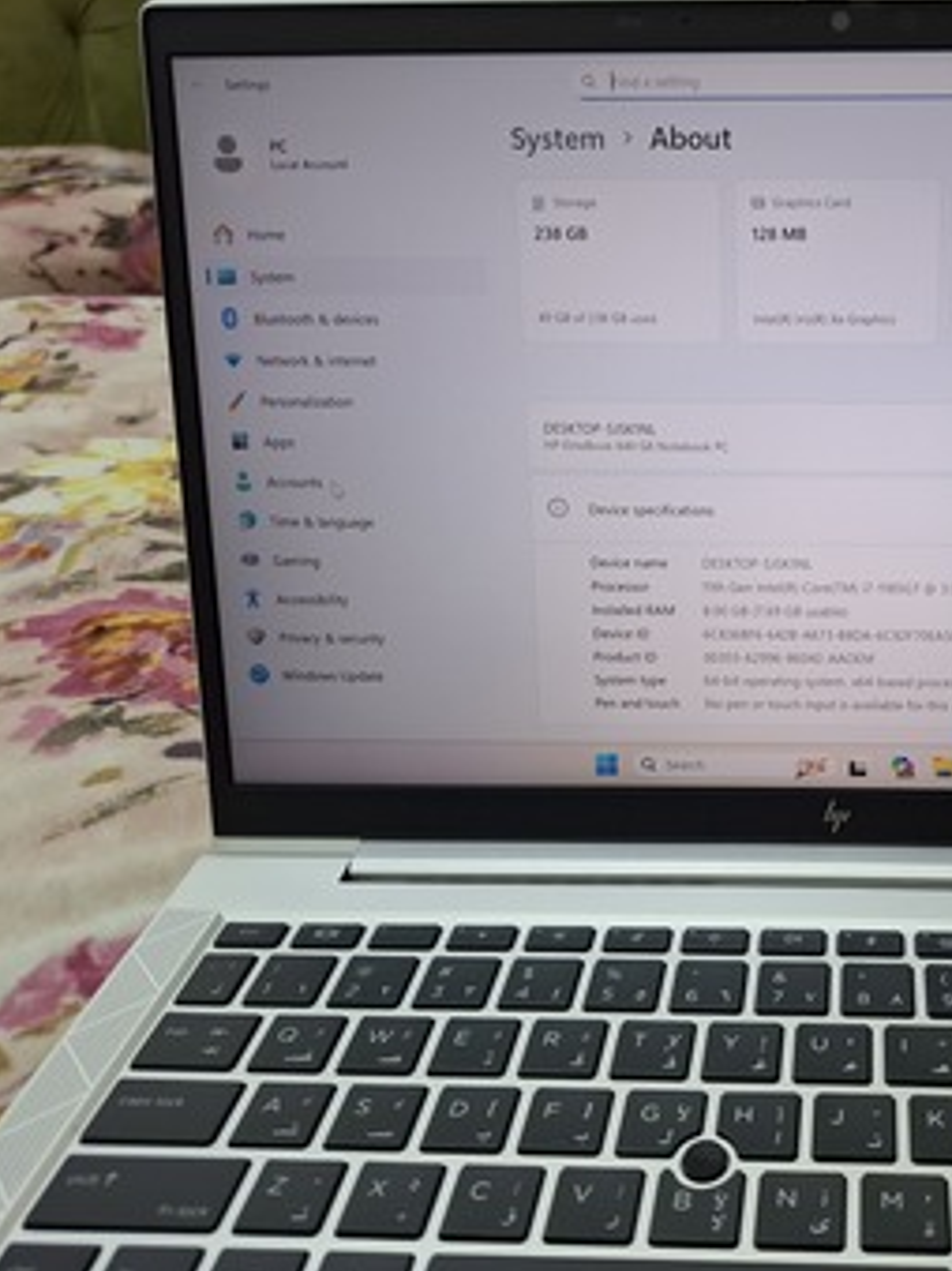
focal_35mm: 31
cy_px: 639
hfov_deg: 42.1
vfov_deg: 58.4
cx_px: 838
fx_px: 1137
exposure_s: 1/60
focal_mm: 5.54
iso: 320
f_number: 1.8
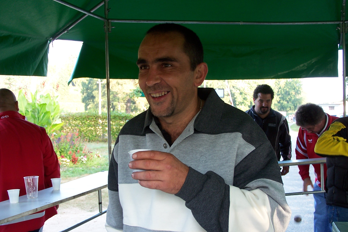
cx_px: 171
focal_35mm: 54
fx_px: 522
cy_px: 126
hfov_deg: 36.9
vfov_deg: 25.1
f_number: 3.2
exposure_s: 1/45
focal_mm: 8.5
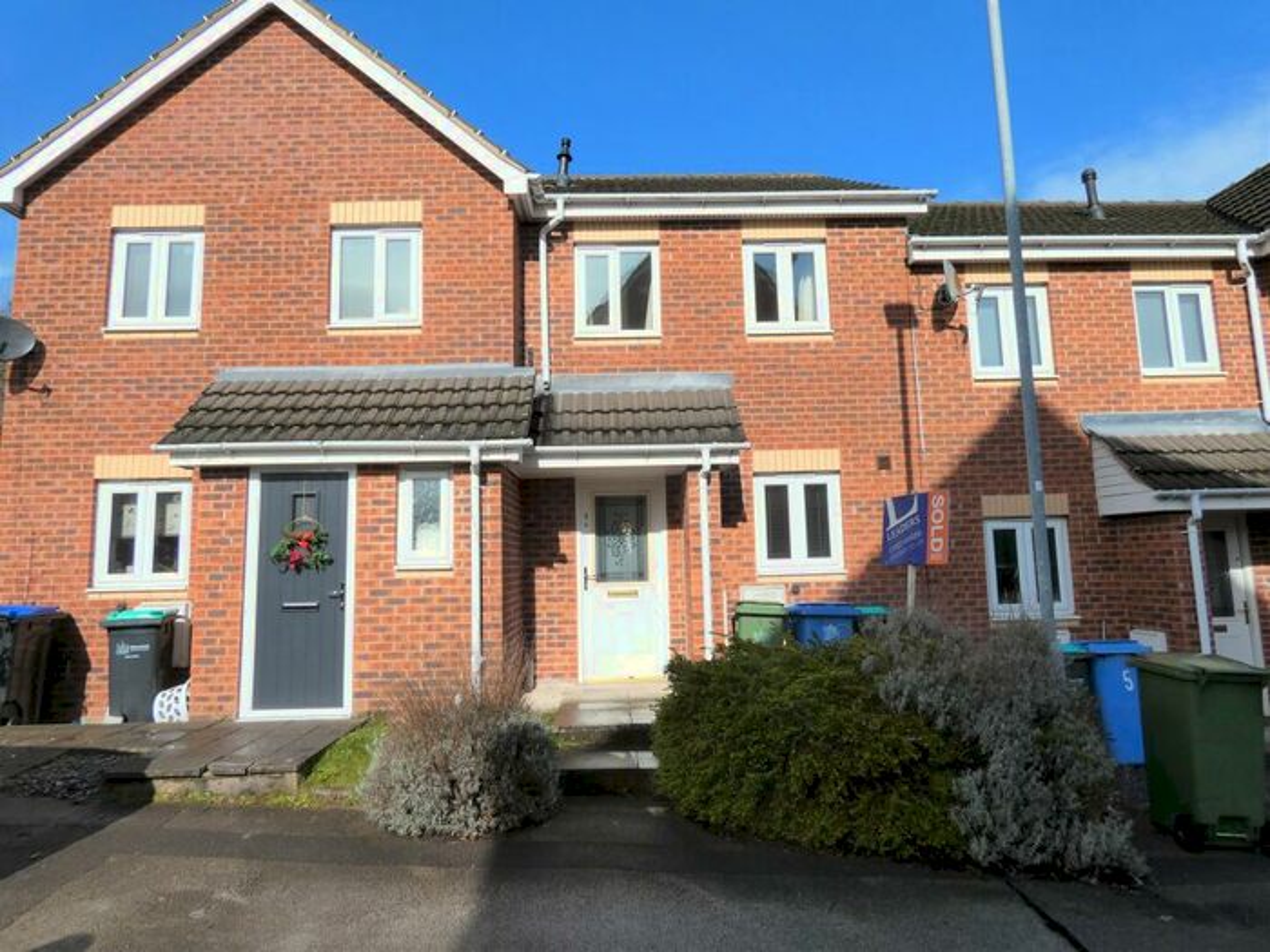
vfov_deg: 66.0
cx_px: 635
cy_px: 476
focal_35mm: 20
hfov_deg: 81.7
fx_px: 734
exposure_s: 1/1000
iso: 80
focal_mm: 3.6
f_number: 4
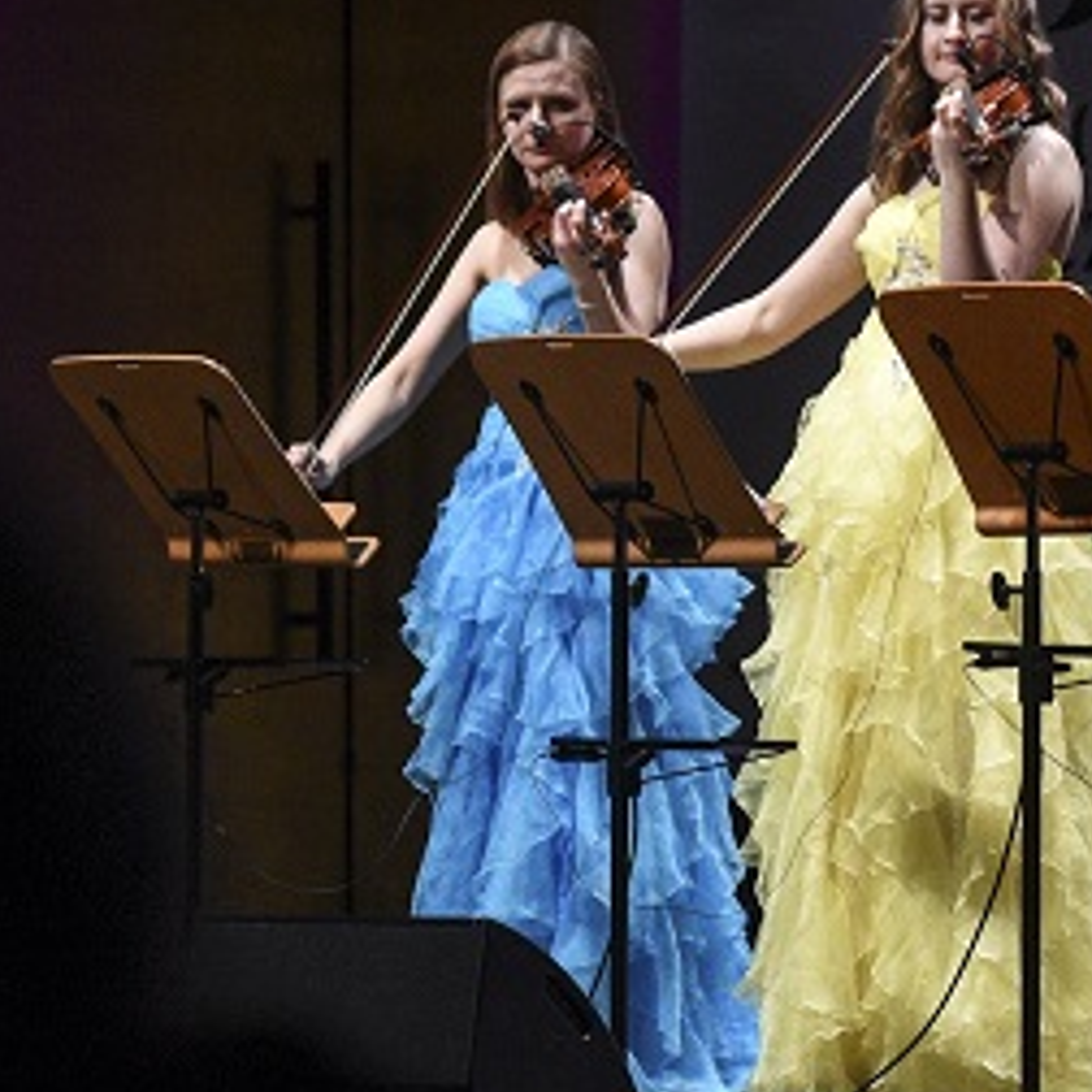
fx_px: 12634
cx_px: 2084
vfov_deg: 4.9
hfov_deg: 4.9
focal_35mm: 354
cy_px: 297
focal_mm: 105
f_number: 4.5
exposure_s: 1/400
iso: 3200
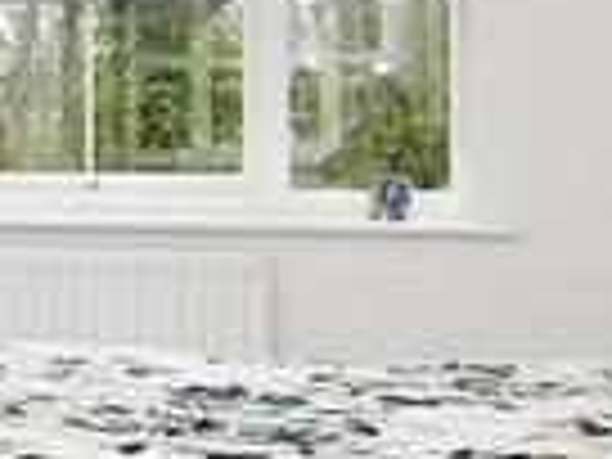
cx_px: -189
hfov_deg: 18.1
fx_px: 1786
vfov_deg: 14.5
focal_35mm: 101
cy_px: 65
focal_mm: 14
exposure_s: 1/80
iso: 100
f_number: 4.5
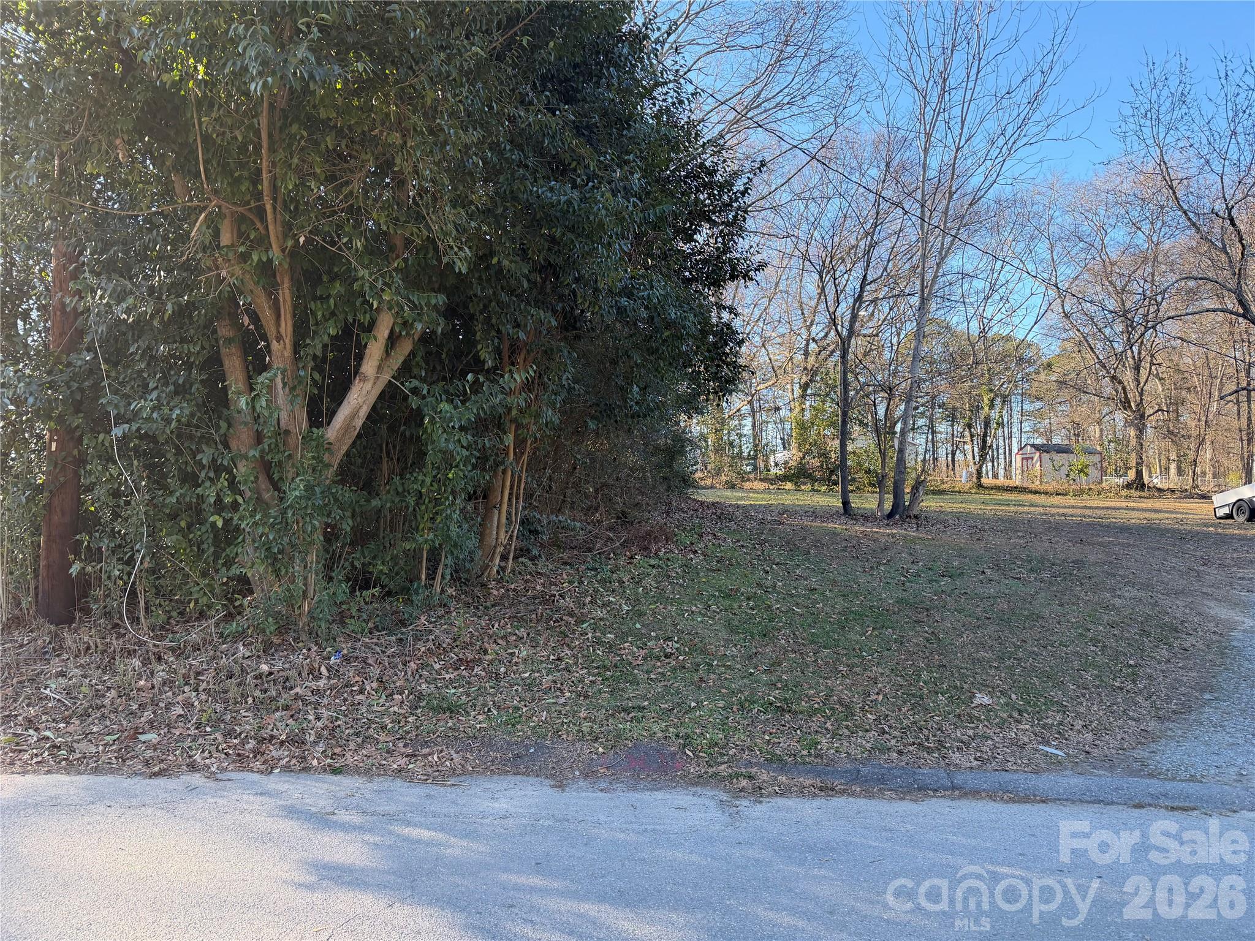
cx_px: 628
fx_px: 870
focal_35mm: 24
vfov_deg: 56.8
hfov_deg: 71.6
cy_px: 470
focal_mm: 6.76
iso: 100
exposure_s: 1/524
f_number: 1.78
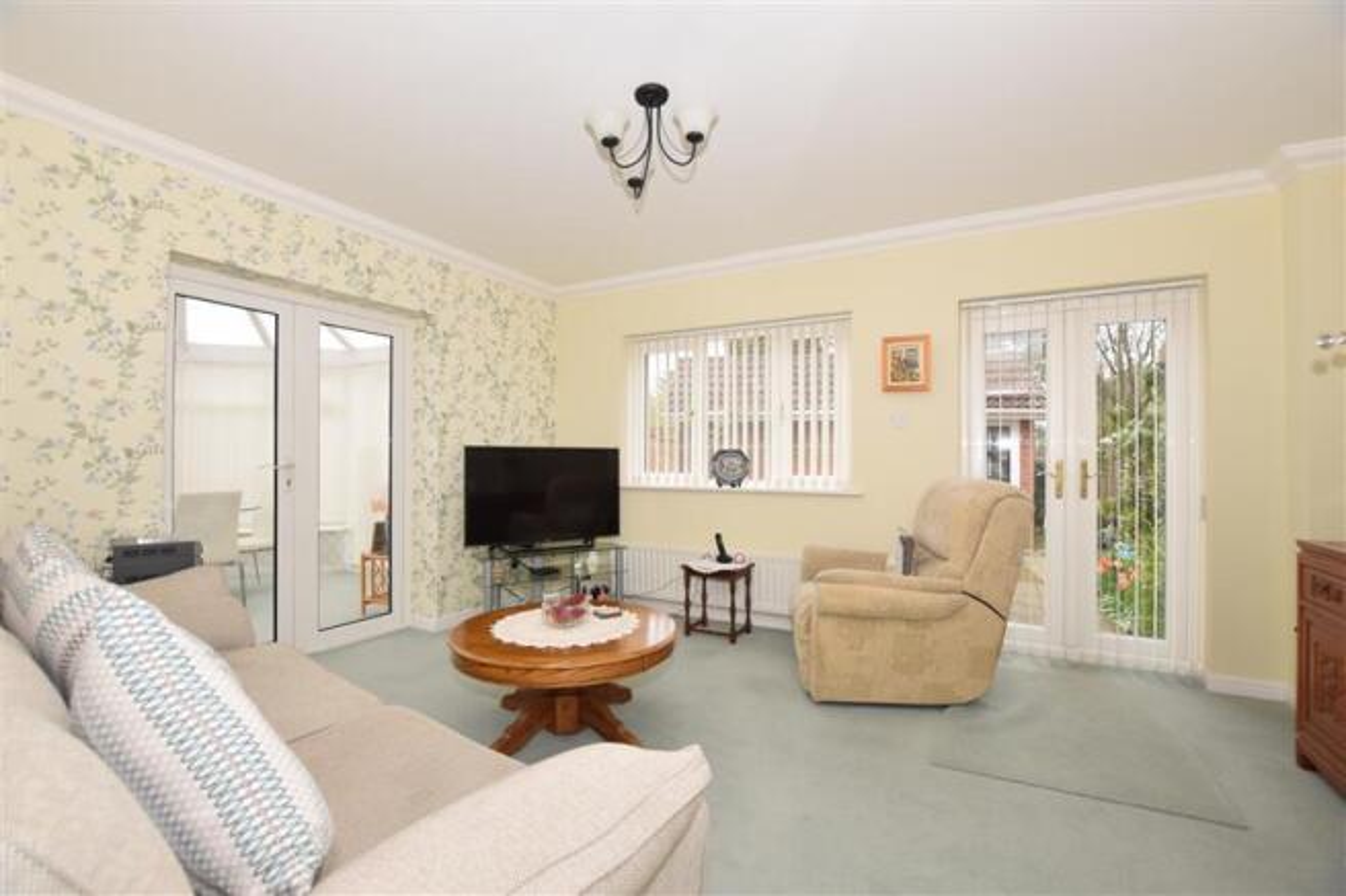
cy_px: 448
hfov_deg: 100.4
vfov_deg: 77.3
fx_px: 561
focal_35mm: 15
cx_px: 673
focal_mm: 10
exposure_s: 1/125
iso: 400
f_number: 5.6
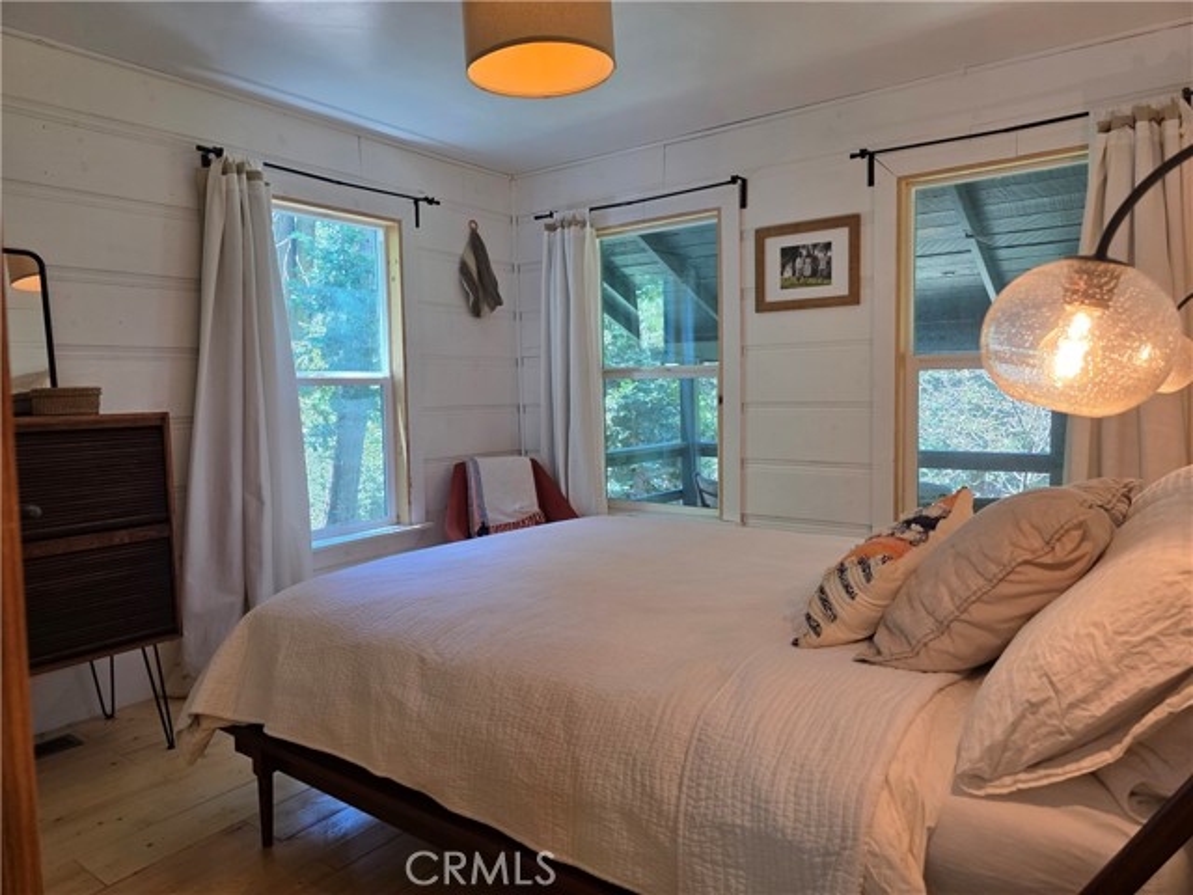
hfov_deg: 73.9
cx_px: 596
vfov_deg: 58.9
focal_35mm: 23
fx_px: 793
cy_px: 448
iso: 200
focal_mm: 6.3
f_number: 1.7
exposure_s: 1/120
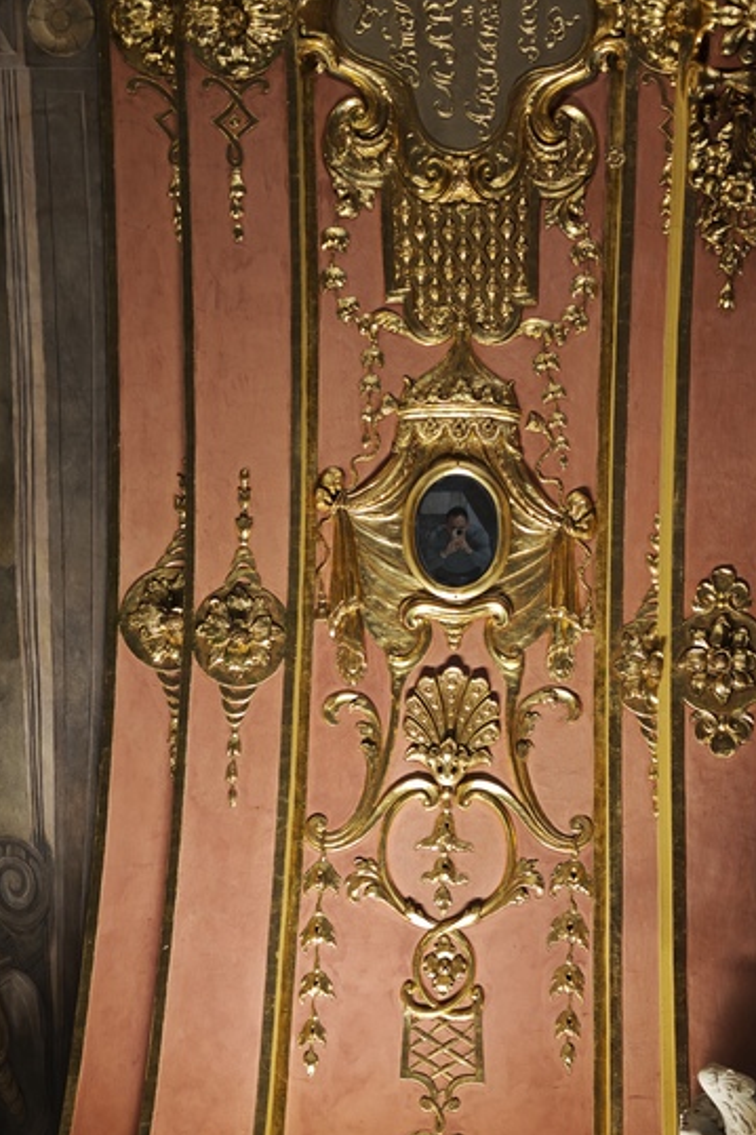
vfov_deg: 40.4
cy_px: 564
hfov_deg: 27.5
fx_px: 1544
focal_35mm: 49
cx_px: 425
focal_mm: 6.55
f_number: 1.62
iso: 320
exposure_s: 1/100
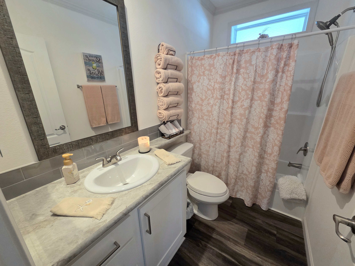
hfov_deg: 106.2
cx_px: 178
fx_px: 133
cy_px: 133
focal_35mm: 13
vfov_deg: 89.9
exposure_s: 1/60.2
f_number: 2.2
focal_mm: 2.2
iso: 200
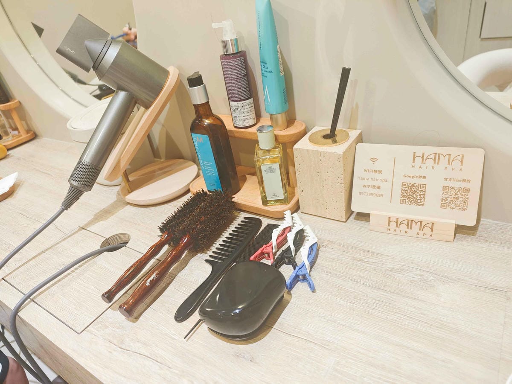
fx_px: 340
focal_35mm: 23
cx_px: 256
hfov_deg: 73.9
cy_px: 192
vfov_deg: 58.9
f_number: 2
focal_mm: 8.72
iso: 320
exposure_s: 1/60
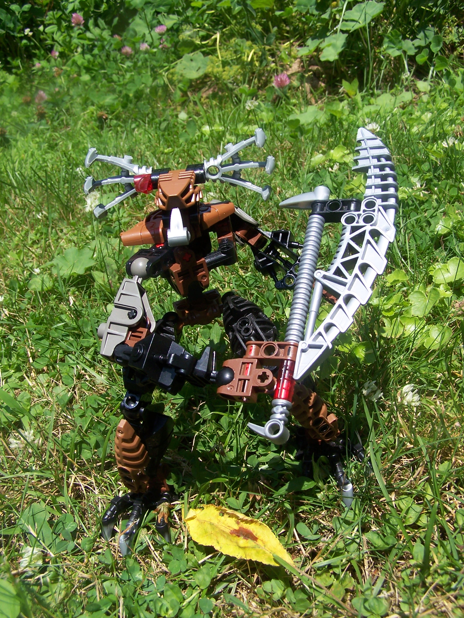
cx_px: 232
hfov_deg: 37.7
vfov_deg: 49.0
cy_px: 309
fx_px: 679
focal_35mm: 38
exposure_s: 1/500
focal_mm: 6.3
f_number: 4
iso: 80
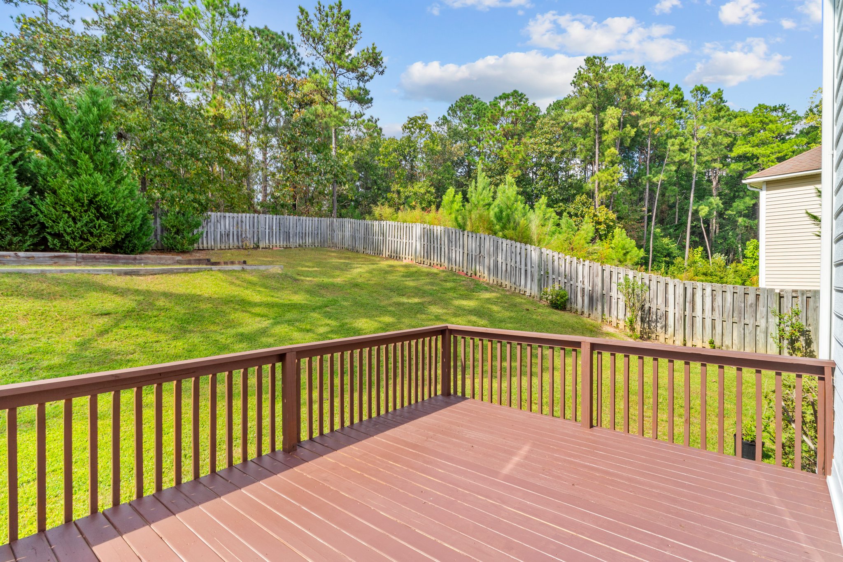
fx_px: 421
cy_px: 281
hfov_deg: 90.0
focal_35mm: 18
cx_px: 422
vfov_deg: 67.4
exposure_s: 1/100
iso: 100
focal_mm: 18
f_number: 8
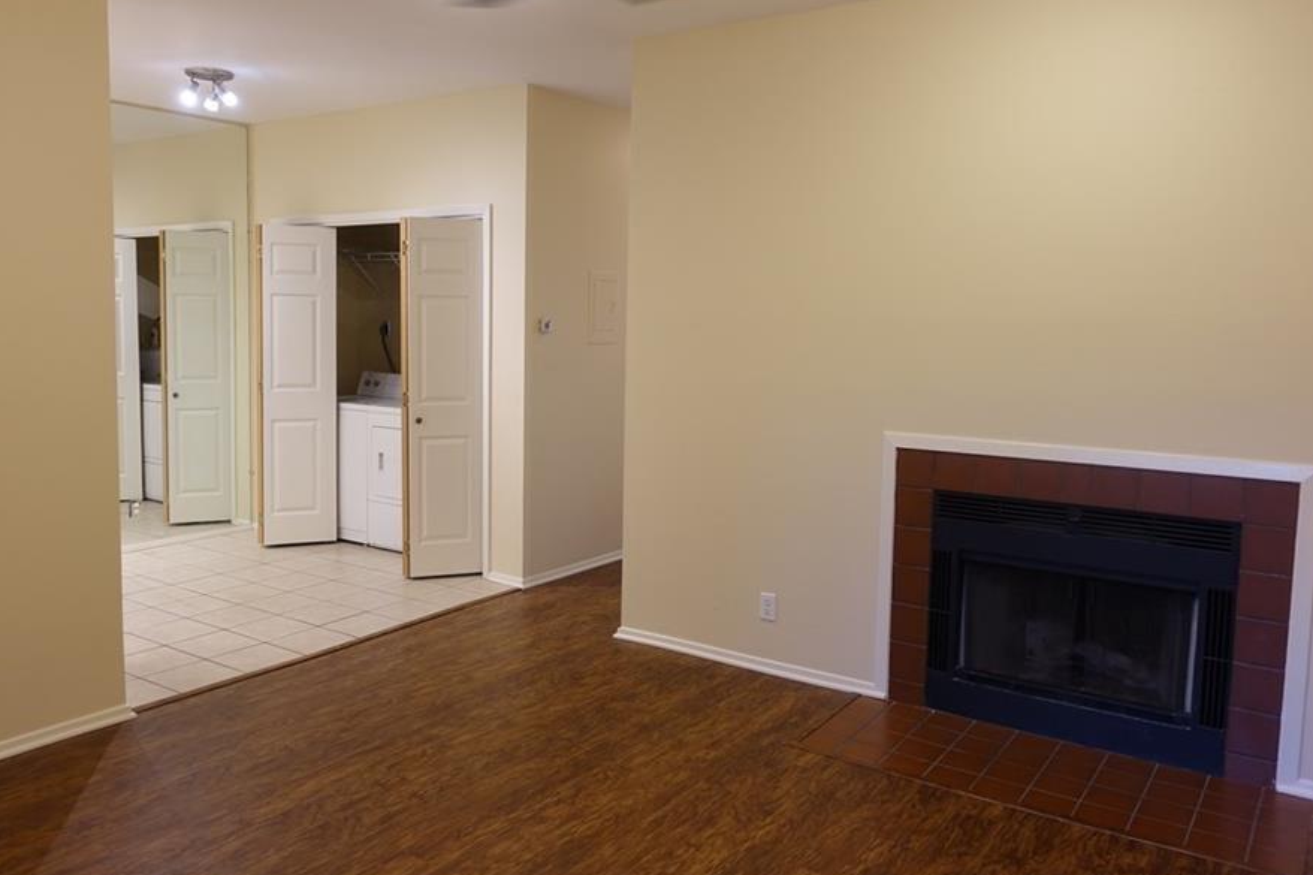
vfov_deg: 46.3
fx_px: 1021
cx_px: 594
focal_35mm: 28
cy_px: 402
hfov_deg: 65.3
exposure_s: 1/30
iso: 160
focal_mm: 8.8
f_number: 1.8
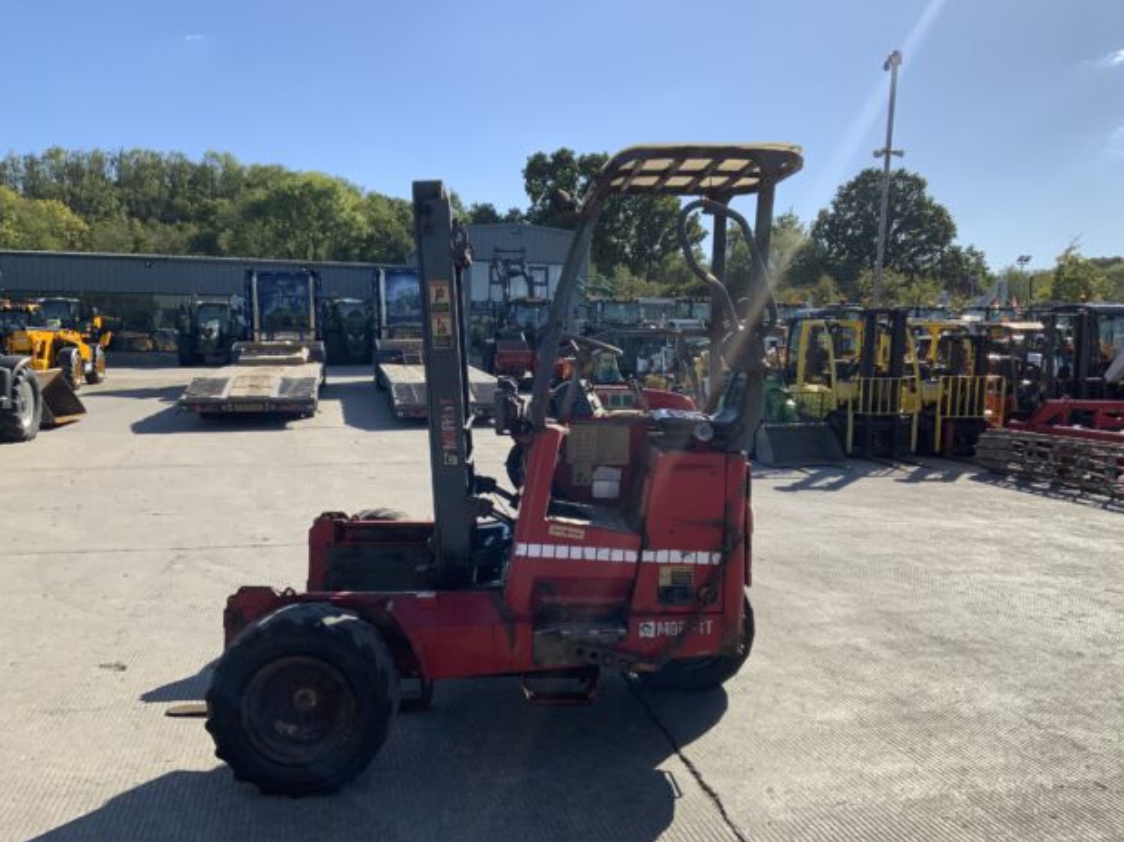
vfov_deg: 46.8
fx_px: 974
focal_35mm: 30
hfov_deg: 60.0
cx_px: 579
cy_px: 432
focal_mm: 3
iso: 16
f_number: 1.8
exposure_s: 1/1984
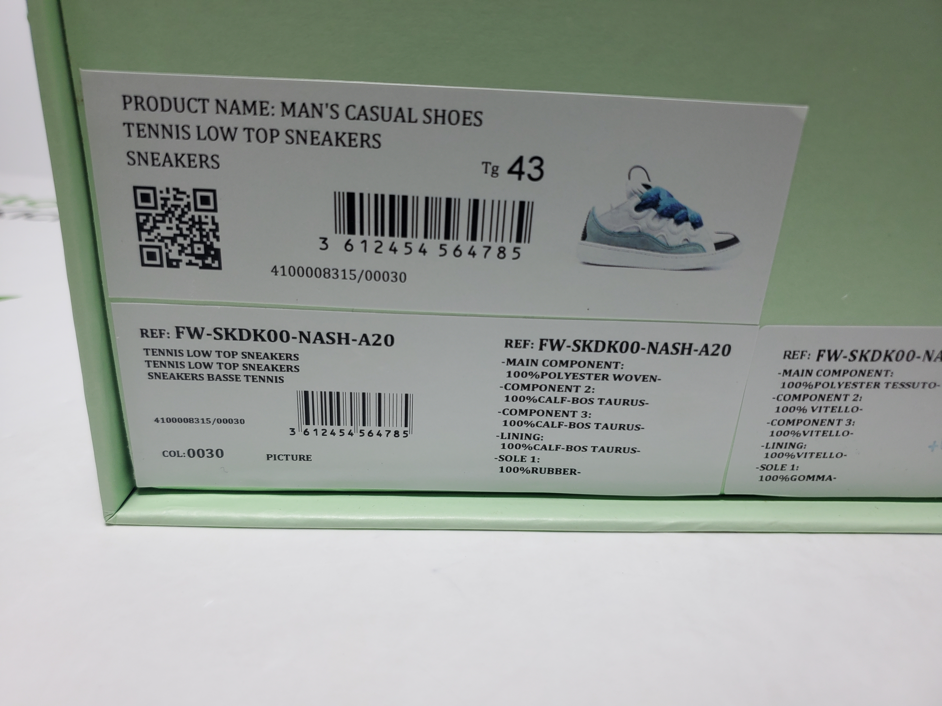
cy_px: 353
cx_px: 471
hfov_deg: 67.3
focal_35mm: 26
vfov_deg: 53.1
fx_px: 708
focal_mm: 4.3
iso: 50
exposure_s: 1/476
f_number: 1.5
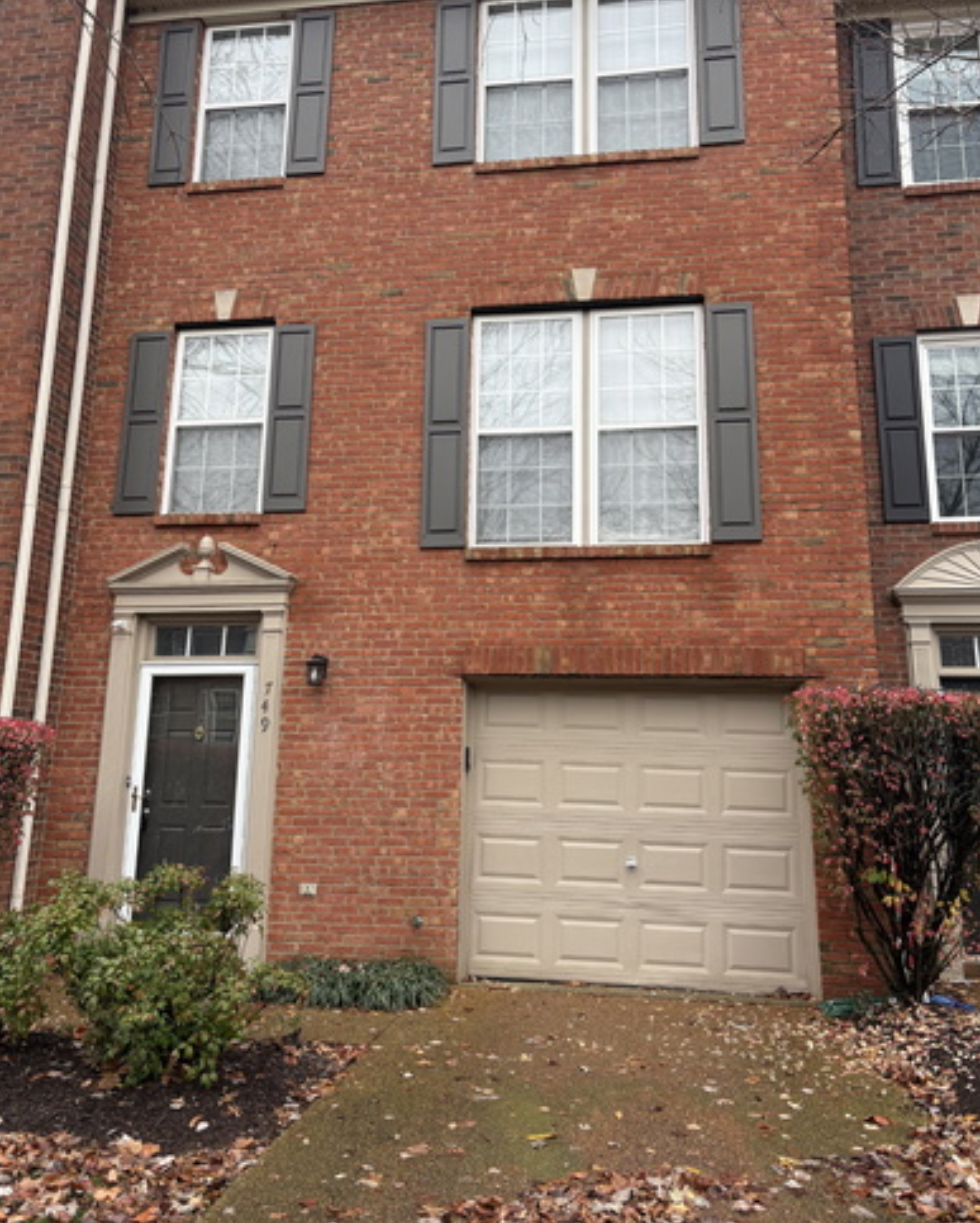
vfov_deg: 62.1
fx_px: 1014
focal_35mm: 28
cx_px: 494
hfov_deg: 51.6
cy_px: 563
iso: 40
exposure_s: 1/220
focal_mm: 5.96
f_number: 1.6
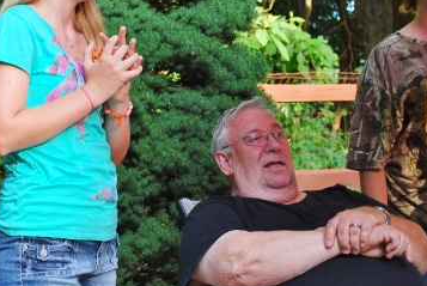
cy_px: 97
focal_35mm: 148
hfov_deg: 13.8
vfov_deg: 9.3
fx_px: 1756
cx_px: 123
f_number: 5.6
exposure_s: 1/50
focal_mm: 55
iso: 200
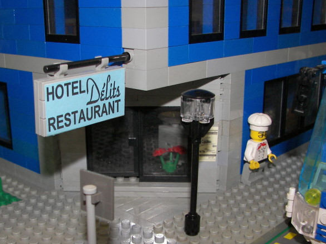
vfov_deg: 29.6
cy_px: 153
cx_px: 120
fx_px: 461
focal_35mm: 49
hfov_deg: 38.6
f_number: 2.8
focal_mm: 6
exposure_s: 1/30
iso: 100
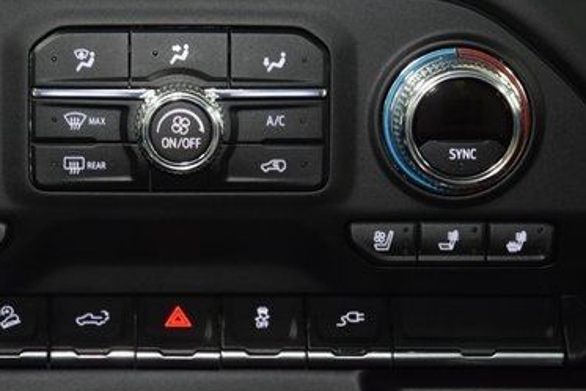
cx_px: 174
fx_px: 2931
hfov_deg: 11.4
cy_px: 93
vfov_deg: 7.6
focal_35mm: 180
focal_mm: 70
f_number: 4.5
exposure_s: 1/30
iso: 2000
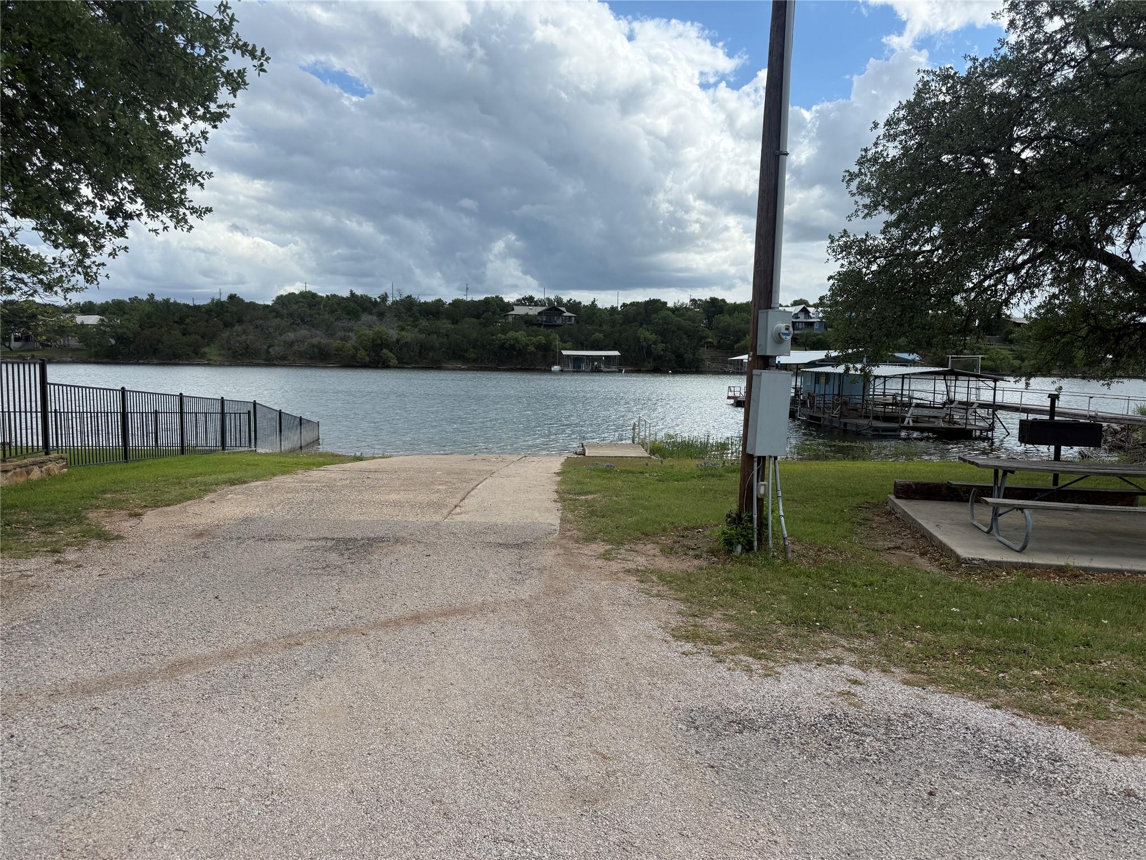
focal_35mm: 24
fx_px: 795
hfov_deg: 71.6
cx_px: 573
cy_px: 430
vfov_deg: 56.8
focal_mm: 6.76
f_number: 1.78
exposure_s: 1/4673
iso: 100
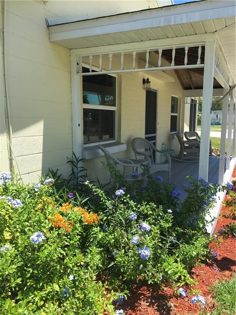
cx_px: 118
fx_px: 264
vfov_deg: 61.7
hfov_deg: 48.2
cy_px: 158
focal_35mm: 29
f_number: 2.2
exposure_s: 1/793
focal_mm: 4.15
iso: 25
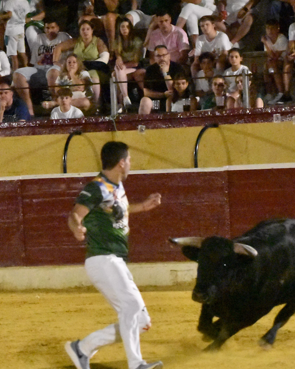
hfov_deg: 4.9
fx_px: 3448
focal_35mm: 316
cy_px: 264
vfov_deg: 6.1
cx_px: 111
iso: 25600
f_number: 5
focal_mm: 102
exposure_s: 1/400
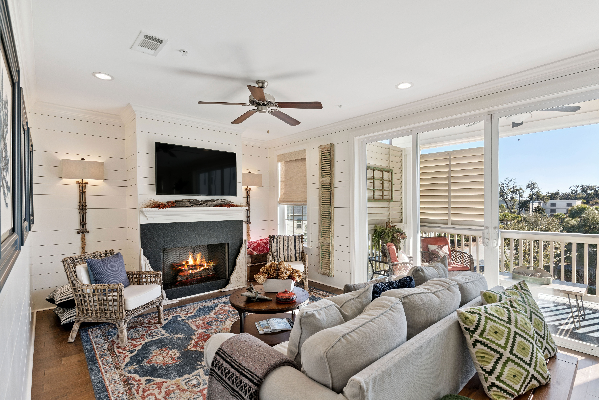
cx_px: 300
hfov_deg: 93.3
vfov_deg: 70.5
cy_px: 200
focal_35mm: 17
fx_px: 283
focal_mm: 17
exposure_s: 1/160
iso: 250
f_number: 8
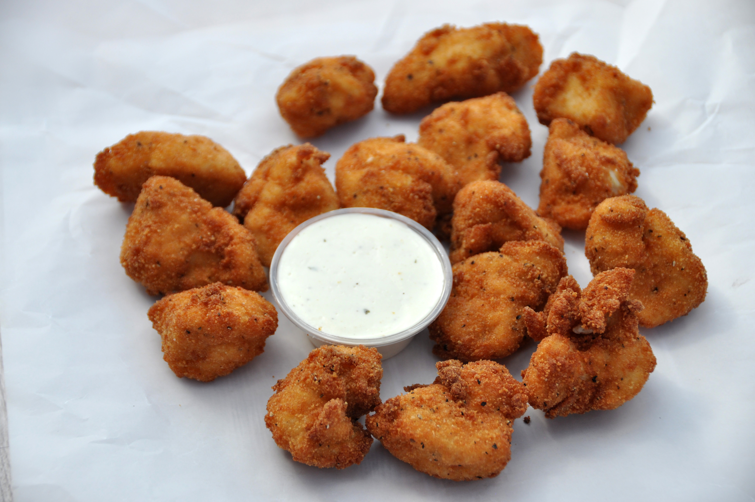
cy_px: 251
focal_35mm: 120
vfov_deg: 11.4
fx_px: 2514
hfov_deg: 17.1
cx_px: 378
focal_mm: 80
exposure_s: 1/500
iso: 220
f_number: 5.6
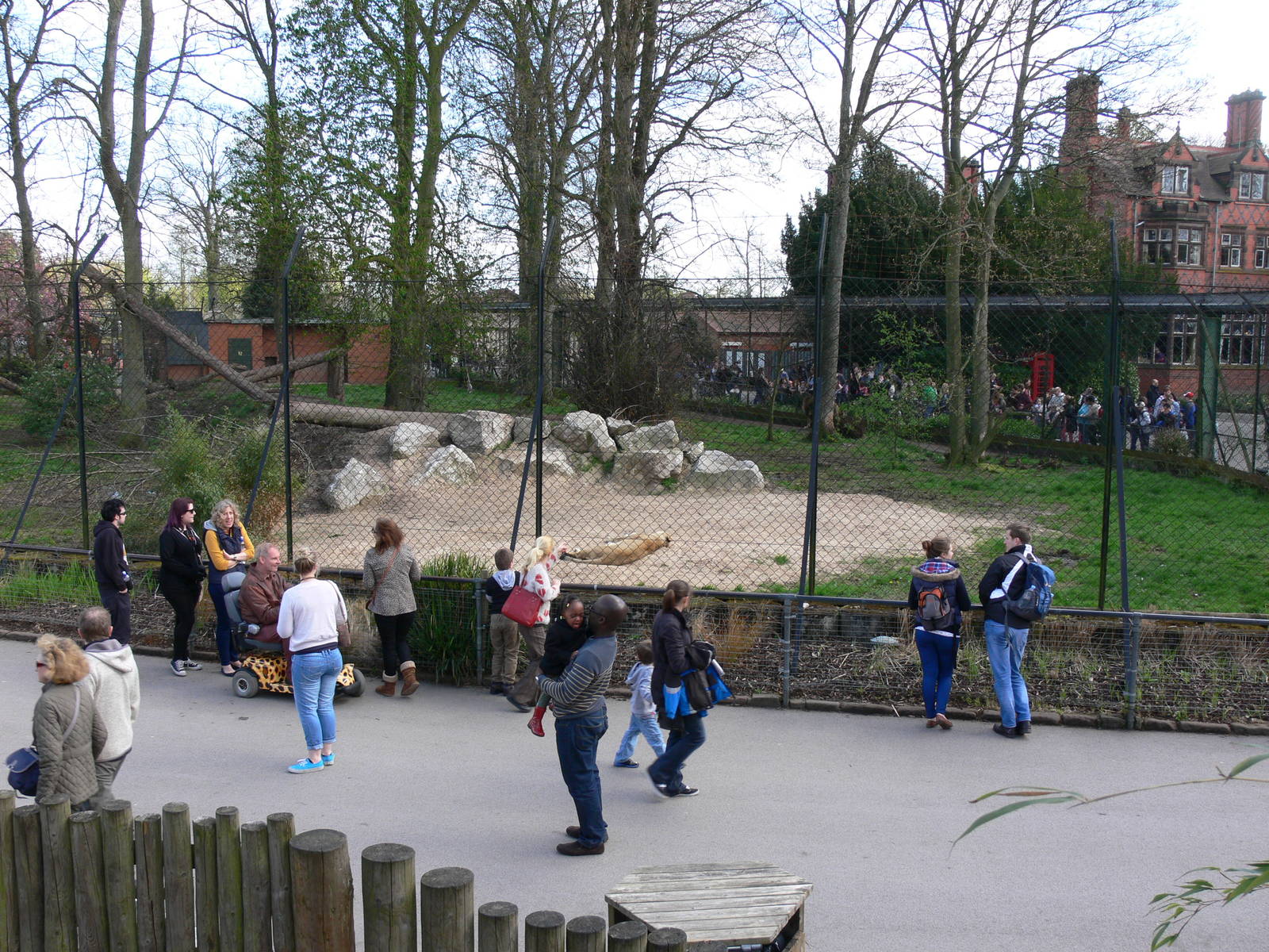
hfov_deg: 52.6
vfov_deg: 40.7
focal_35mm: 35
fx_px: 1283
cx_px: 634
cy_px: 476
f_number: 4.5
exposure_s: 1/100
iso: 80
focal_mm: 7.4
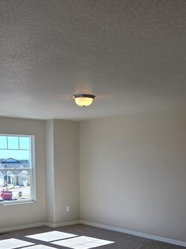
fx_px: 337
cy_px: 195
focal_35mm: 47
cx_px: 81
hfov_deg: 30.8
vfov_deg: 39.1
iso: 80
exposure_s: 1/1235
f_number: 1.8
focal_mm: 5.4
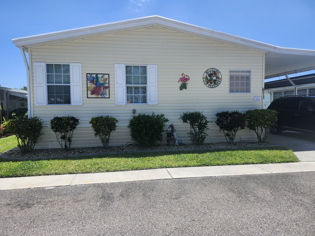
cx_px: 158
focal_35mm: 23
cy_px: 118
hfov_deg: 73.9
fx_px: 209
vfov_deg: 58.9
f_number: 1.8
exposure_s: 1/1252
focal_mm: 5.54
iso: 25
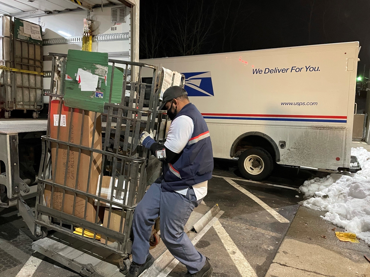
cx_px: 185
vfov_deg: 53.1
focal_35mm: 26
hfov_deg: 67.3
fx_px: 278
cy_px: 138
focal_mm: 4.2
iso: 640
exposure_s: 1/30
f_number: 1.6
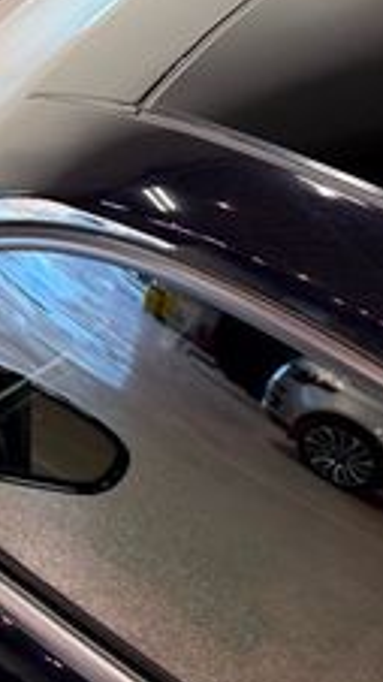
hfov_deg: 13.4
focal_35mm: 74
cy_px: 269
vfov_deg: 28.5
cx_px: 817
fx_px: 1337
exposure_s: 1/130
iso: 200
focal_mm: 6.76
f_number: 1.78
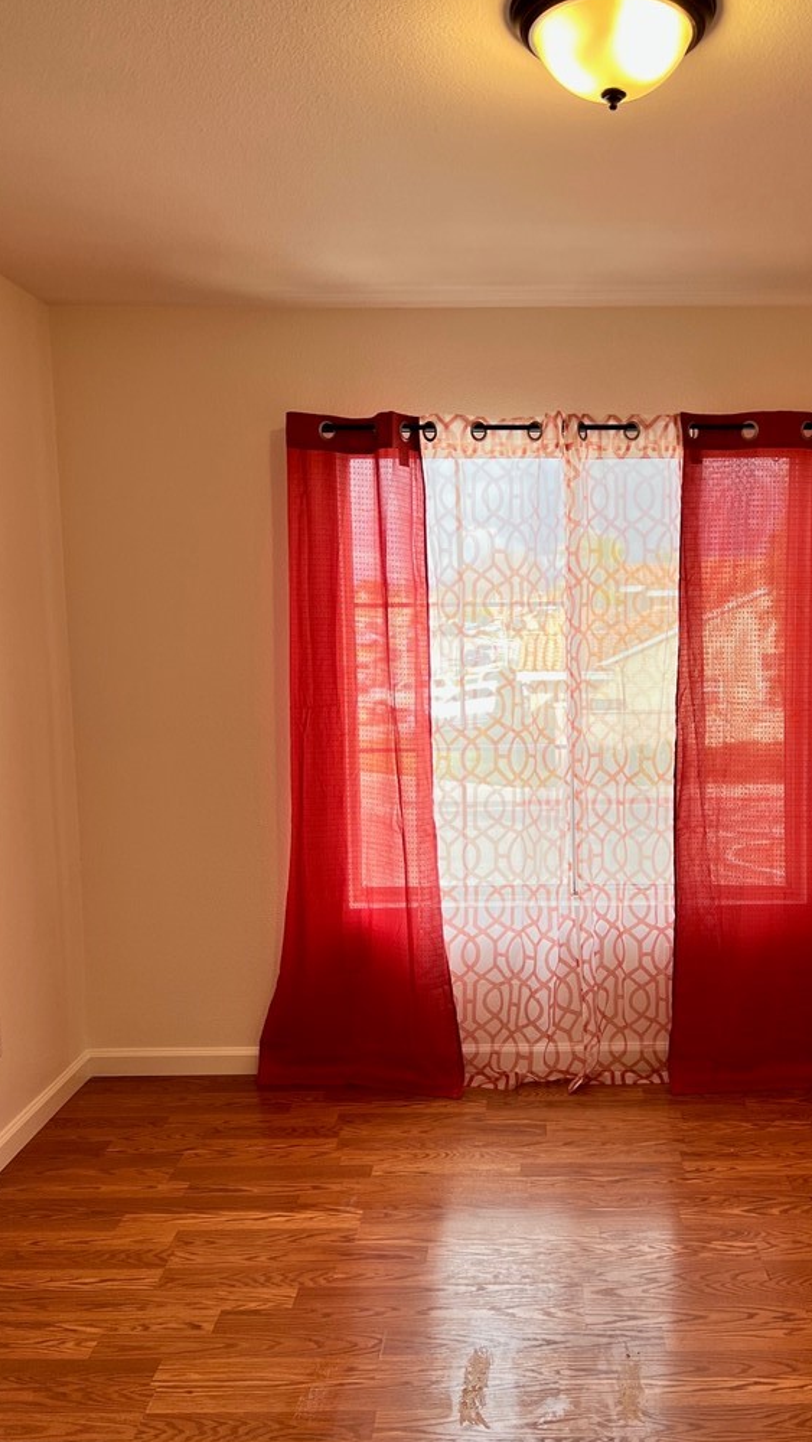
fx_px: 1109
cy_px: 715
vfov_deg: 66.1
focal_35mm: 29
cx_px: 545
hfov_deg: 39.7
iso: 50
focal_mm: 5.7
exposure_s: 1/137
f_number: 1.5
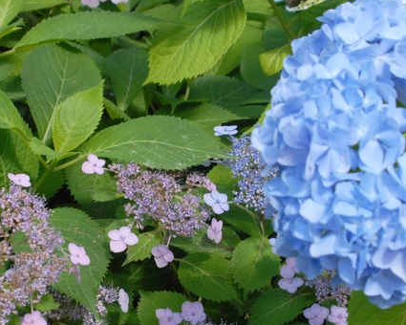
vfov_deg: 16.1
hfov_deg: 20.1
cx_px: 167
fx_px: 1142
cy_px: 229
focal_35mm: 95
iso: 400
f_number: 6.3
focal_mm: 28
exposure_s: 1/160
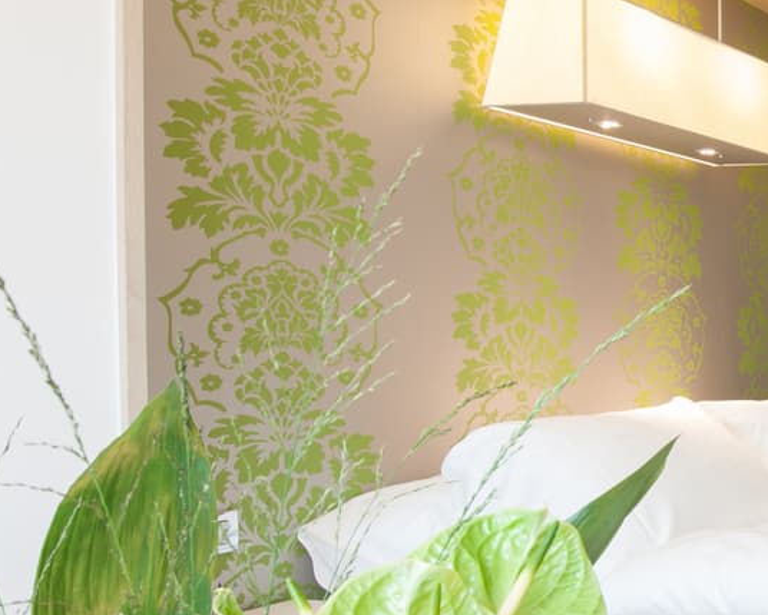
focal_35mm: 49
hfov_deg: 29.4
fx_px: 1114
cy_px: 358
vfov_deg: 30.8
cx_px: 1036
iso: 100
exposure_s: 1/1.67
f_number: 8
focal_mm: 14
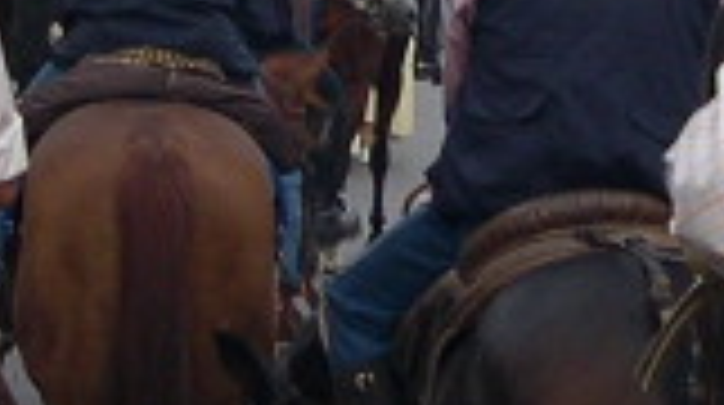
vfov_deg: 4.6
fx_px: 5061
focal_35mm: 264
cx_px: 301
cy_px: 36
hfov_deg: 8.2
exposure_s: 1/180
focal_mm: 8
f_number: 2.8
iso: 100
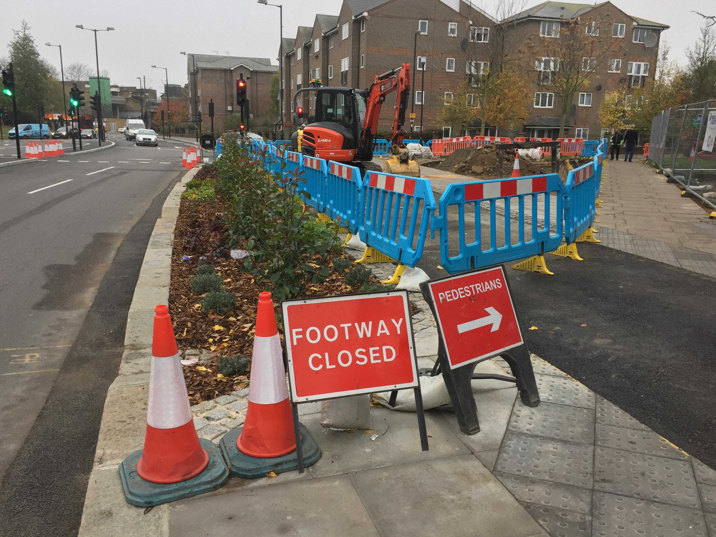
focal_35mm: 30
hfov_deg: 60.0
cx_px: 352
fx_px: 620
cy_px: 269
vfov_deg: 46.8
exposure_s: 1/100
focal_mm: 4.15
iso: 50
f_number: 2.2
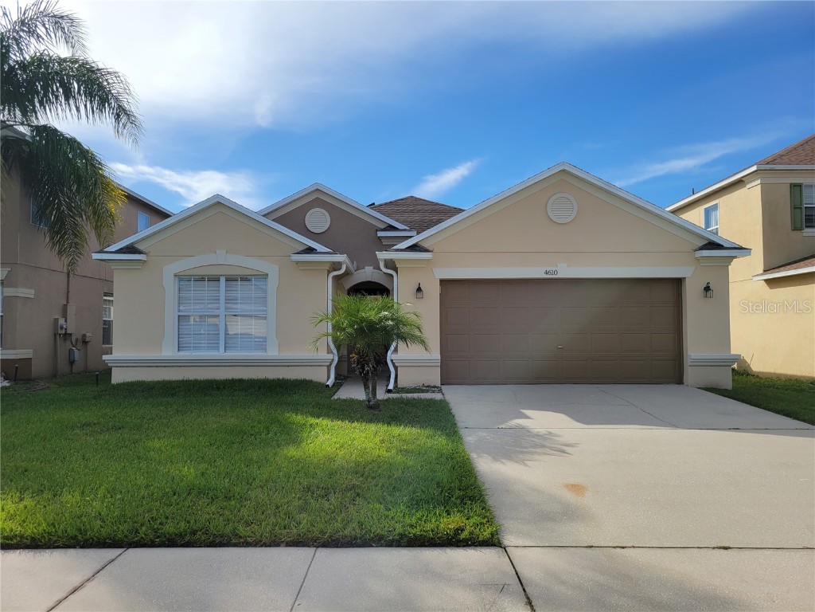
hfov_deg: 67.3
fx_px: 612
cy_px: 306
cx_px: 408
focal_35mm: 26
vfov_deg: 53.1
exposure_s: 1/3109
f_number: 1.8
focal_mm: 5.4
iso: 40
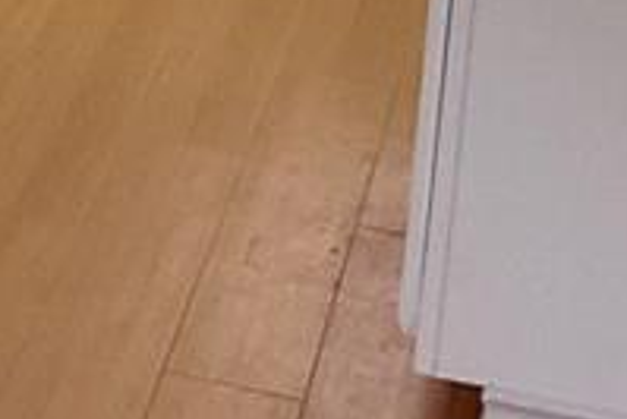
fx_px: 3172
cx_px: -325
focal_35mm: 182
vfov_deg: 7.3
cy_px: -353
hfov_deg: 10.9
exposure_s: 1/75
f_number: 1.8
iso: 64
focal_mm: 3
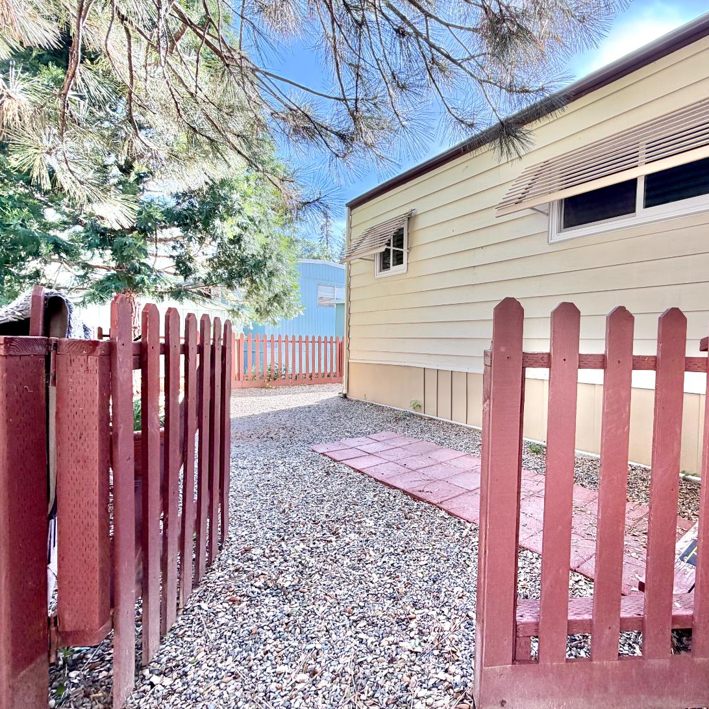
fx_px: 394
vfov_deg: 84.0
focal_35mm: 17
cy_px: 361
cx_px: 453
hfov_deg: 82.0
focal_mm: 2.22
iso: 50
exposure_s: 1/121
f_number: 2.2
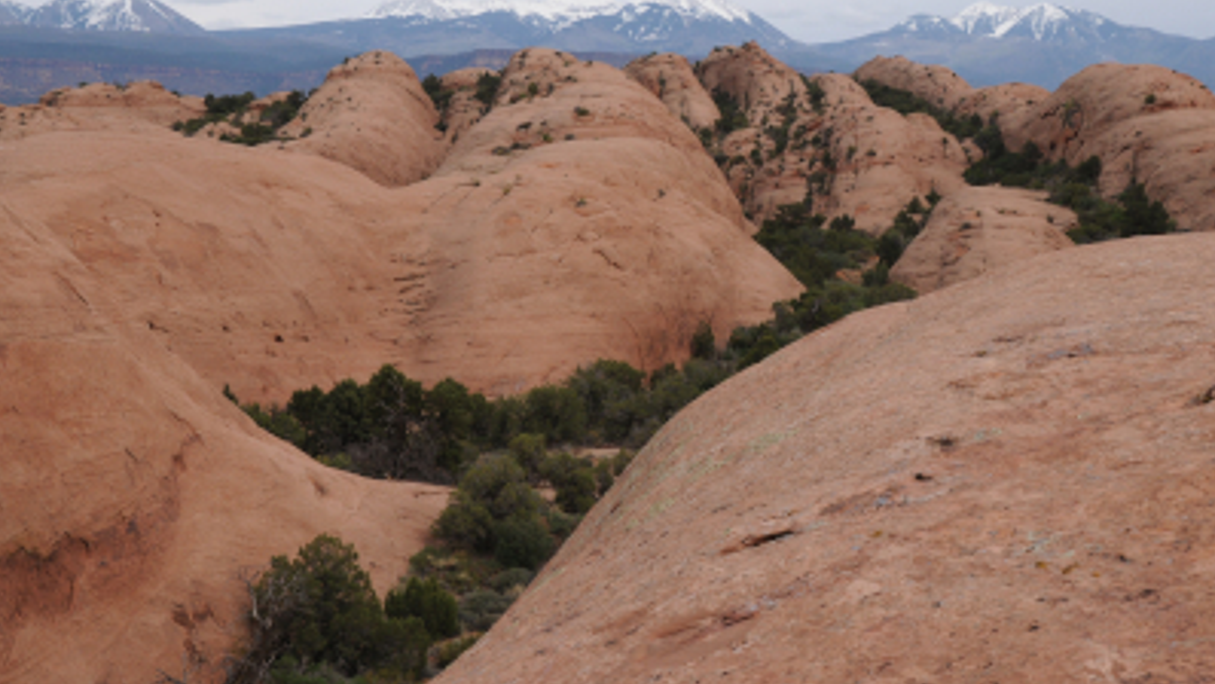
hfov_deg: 34.9
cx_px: 608
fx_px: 1933
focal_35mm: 60
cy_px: 308
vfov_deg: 20.1
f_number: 10
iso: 400
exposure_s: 1/400
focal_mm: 38
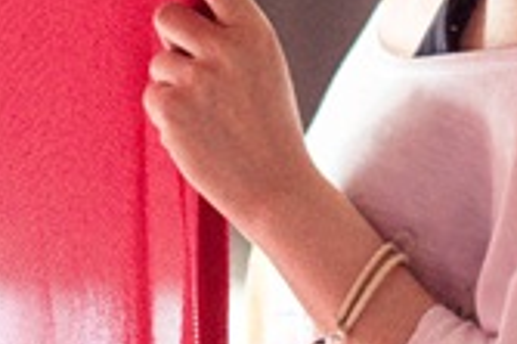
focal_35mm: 299
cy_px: -240
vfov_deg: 4.5
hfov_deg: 6.9
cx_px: 328
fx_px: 4290
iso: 1600
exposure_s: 1/80
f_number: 1.8
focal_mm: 50
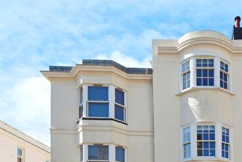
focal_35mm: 33
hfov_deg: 52.3
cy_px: 151
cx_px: 204
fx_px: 222
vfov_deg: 37.0
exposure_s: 1/800
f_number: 9
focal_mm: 17
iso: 640
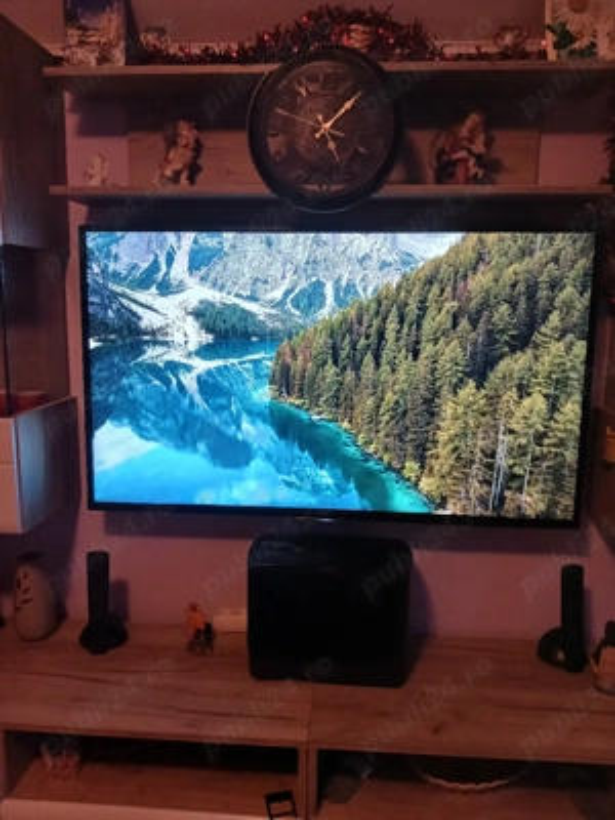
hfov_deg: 51.4
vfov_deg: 65.3
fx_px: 640
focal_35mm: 27
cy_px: 410
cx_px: 308
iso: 200
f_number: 1.8
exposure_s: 1/33.3
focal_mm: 3.98
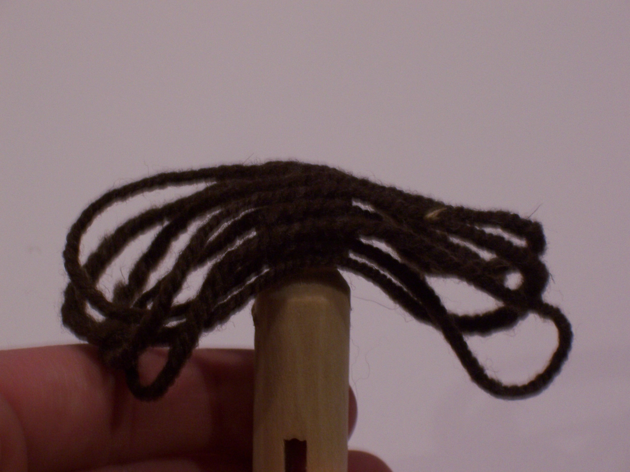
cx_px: 315
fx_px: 1856
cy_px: 236
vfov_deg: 14.5
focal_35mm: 102
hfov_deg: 19.3
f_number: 4.6
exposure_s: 1/8
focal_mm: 16.8
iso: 160
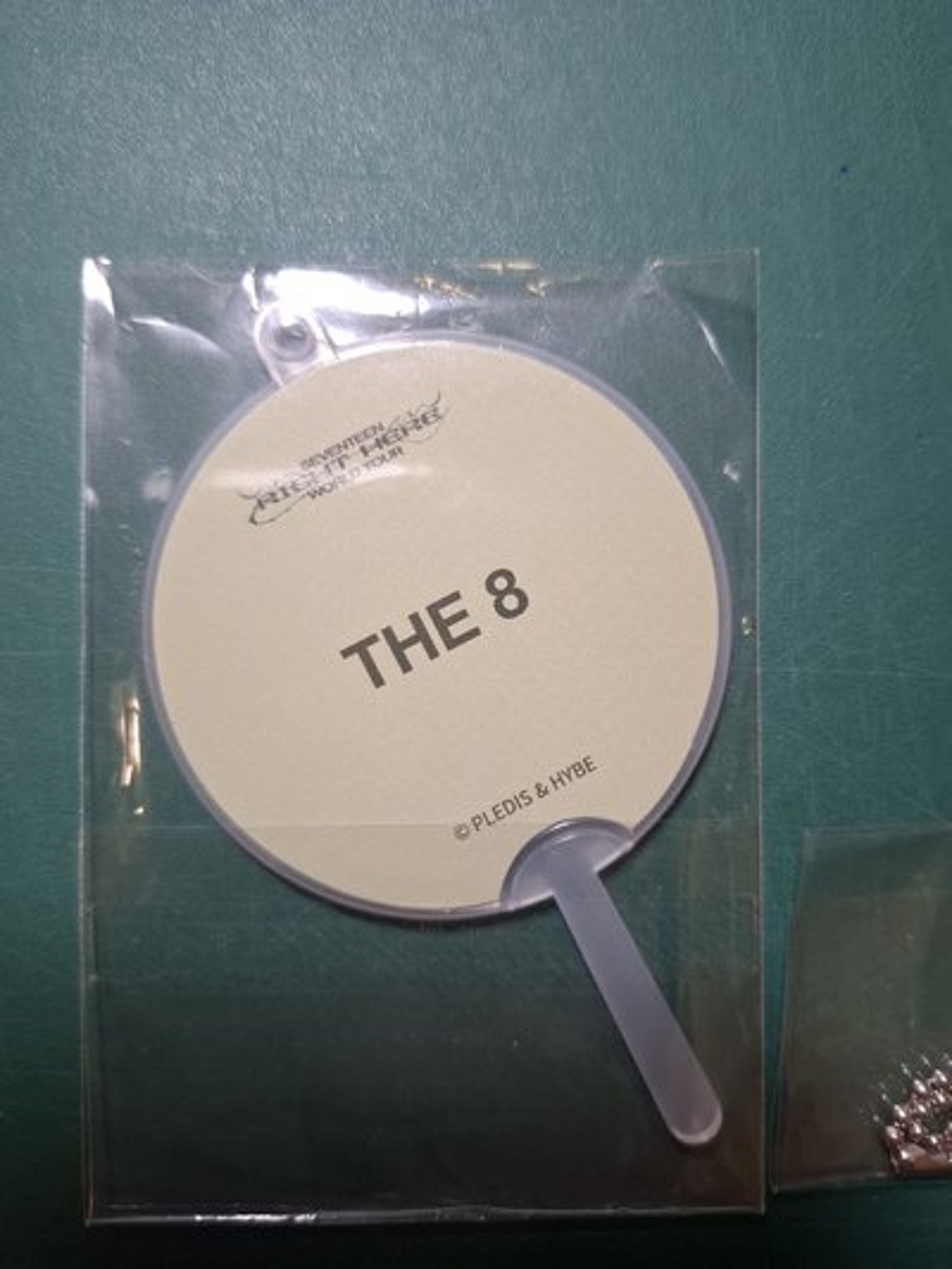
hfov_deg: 58.9
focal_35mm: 23
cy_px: 634
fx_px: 843
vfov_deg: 73.9
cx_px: 476
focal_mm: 5.54
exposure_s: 1/60.2
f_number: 1.8
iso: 250
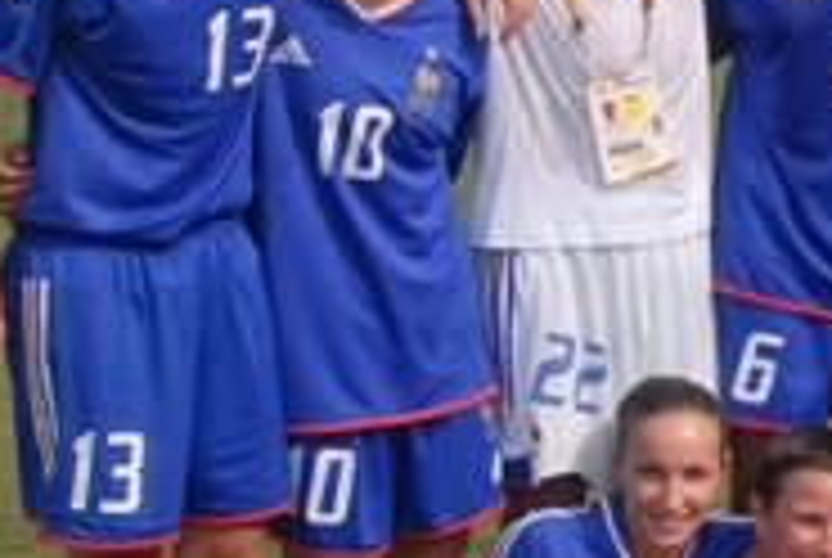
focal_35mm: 145
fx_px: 3356
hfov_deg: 13.2
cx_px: 1331
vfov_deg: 9.5
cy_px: 392
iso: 400
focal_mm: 28
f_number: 10
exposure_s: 1/500
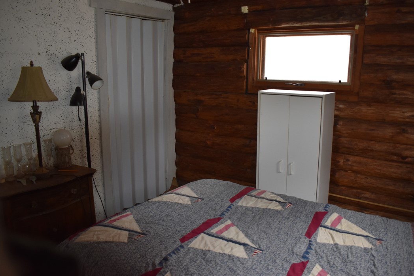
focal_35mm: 28
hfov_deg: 65.5
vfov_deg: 46.4
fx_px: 322
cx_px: 214
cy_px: 137
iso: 800
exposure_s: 1/125
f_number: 3.5
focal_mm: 18
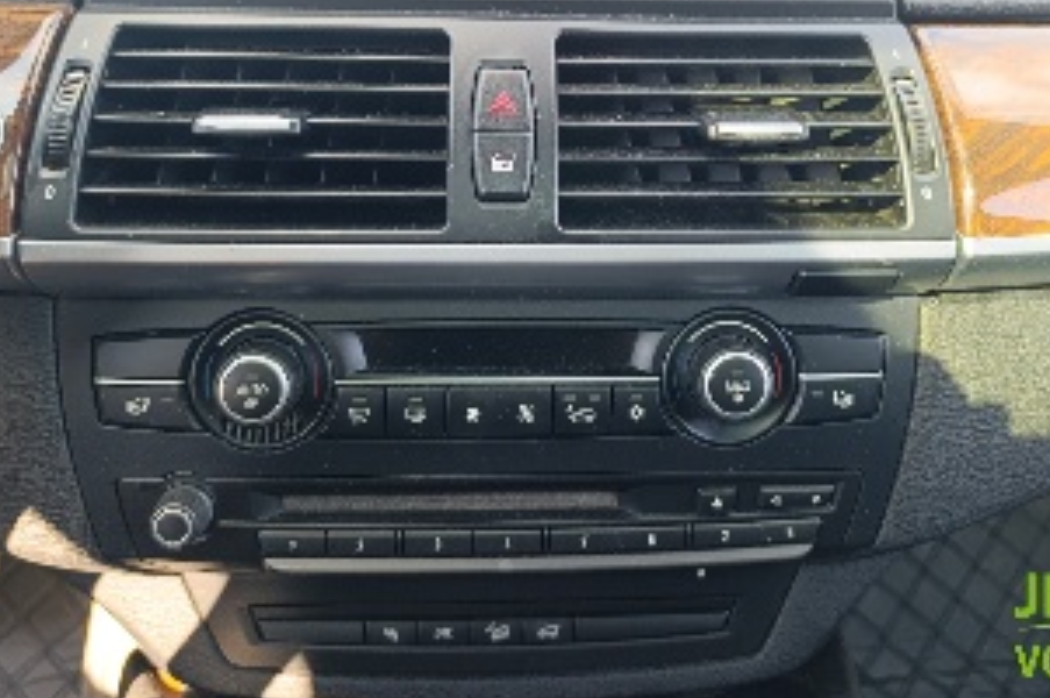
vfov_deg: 38.7
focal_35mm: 33
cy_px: 161
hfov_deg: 57.2
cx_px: 562
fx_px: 961
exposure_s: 1/100
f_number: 1.6
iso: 320
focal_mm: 6.14
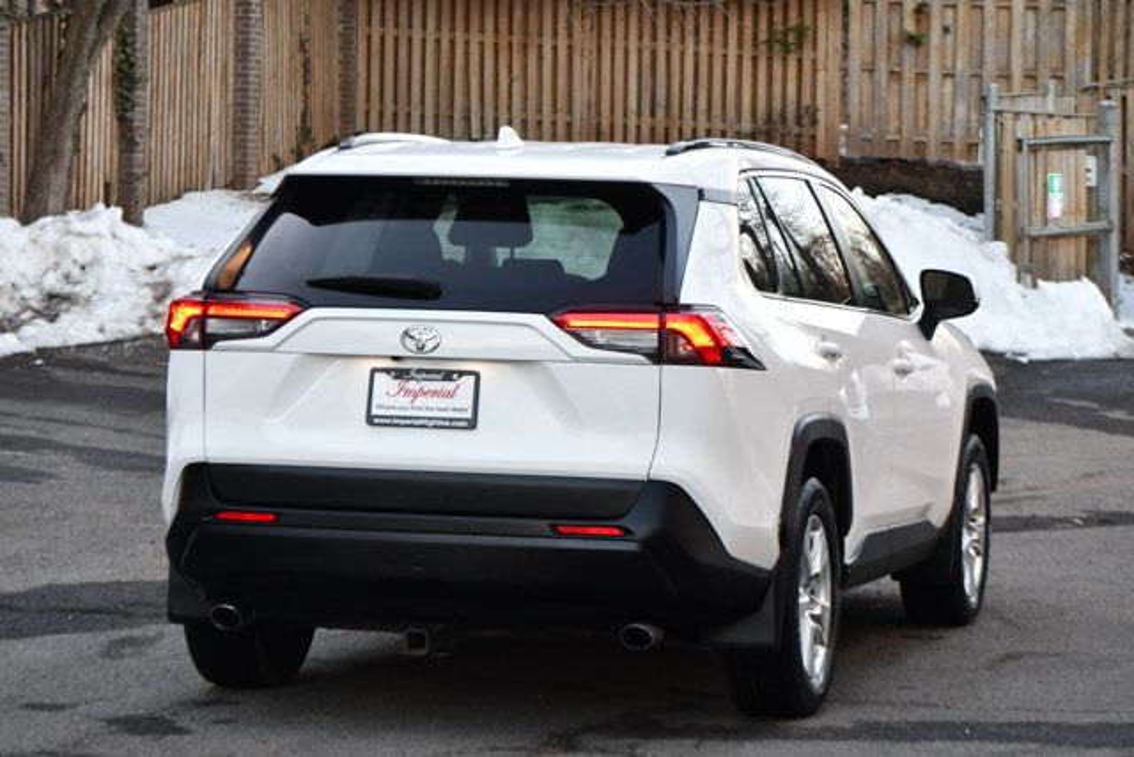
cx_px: 567
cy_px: 378
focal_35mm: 123
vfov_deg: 11.2
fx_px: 3875
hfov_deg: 16.6
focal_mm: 82
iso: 900
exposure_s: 1/125
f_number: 4.8
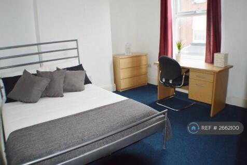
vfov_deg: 38.3
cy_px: 82
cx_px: 124
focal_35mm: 34
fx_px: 237
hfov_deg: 55.1
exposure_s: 1/60
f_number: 3.8
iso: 800
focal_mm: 23
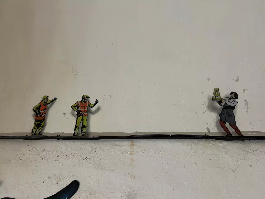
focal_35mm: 26
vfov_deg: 53.1
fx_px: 199
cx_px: 132
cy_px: 100
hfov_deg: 67.3
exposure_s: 1/50
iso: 400
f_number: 1.5
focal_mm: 5.7
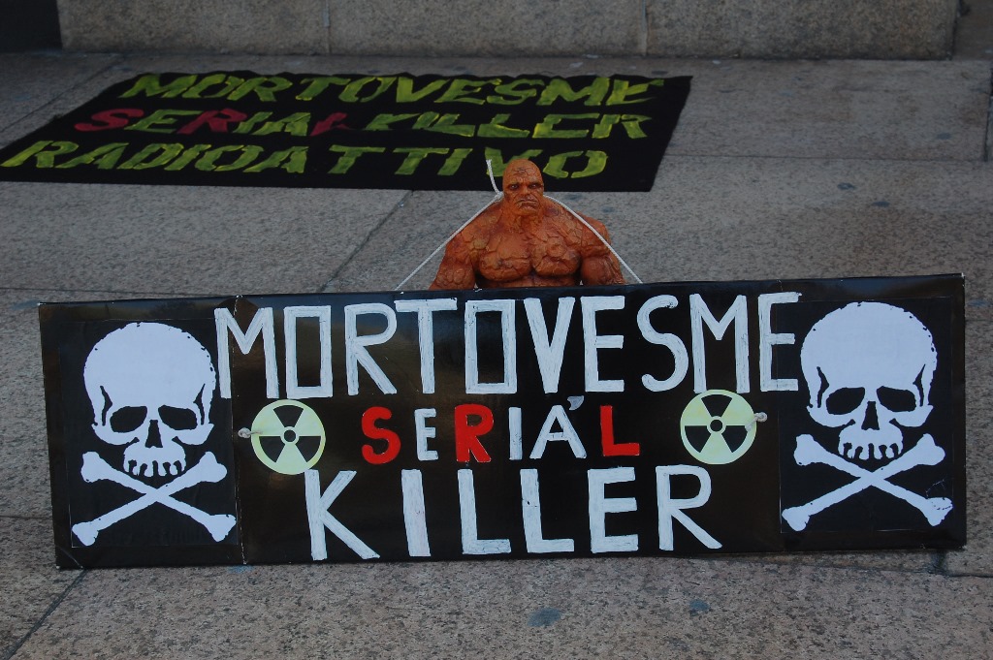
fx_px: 2067
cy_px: 330
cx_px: 496
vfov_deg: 18.2
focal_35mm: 75
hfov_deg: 27.0
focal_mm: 50
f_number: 10
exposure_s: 1/200
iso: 400
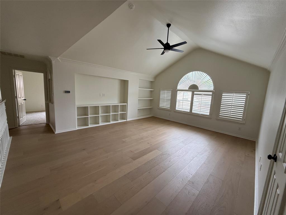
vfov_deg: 85.7
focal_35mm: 14
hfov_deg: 102.1
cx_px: 143
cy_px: 108
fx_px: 116
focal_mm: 2.22
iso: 80
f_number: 2.2
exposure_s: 1/99
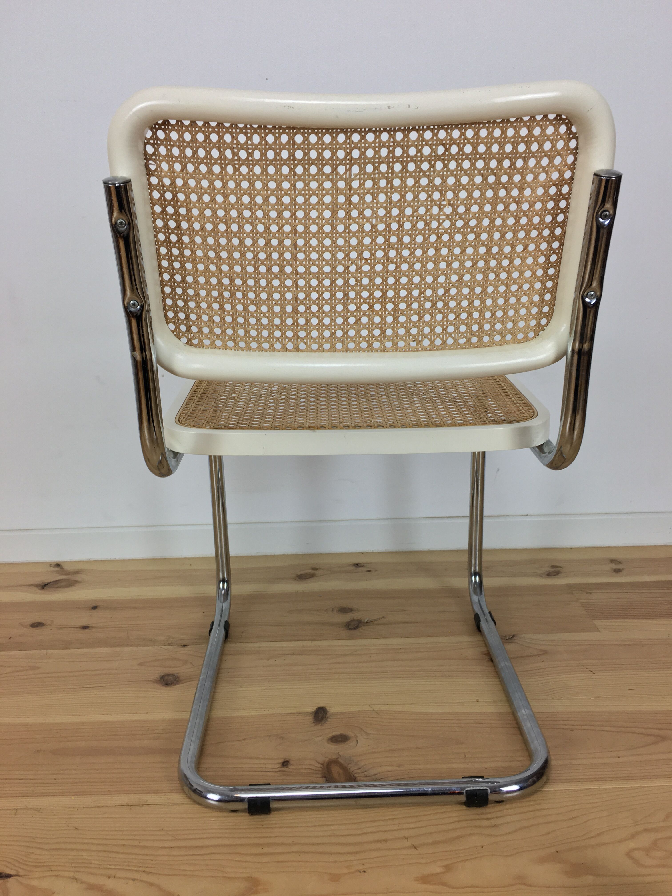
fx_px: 751
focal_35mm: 29
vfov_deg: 61.7
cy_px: 448
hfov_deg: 48.2
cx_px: 336
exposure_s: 1/33
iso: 32
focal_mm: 4.15
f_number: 2.2
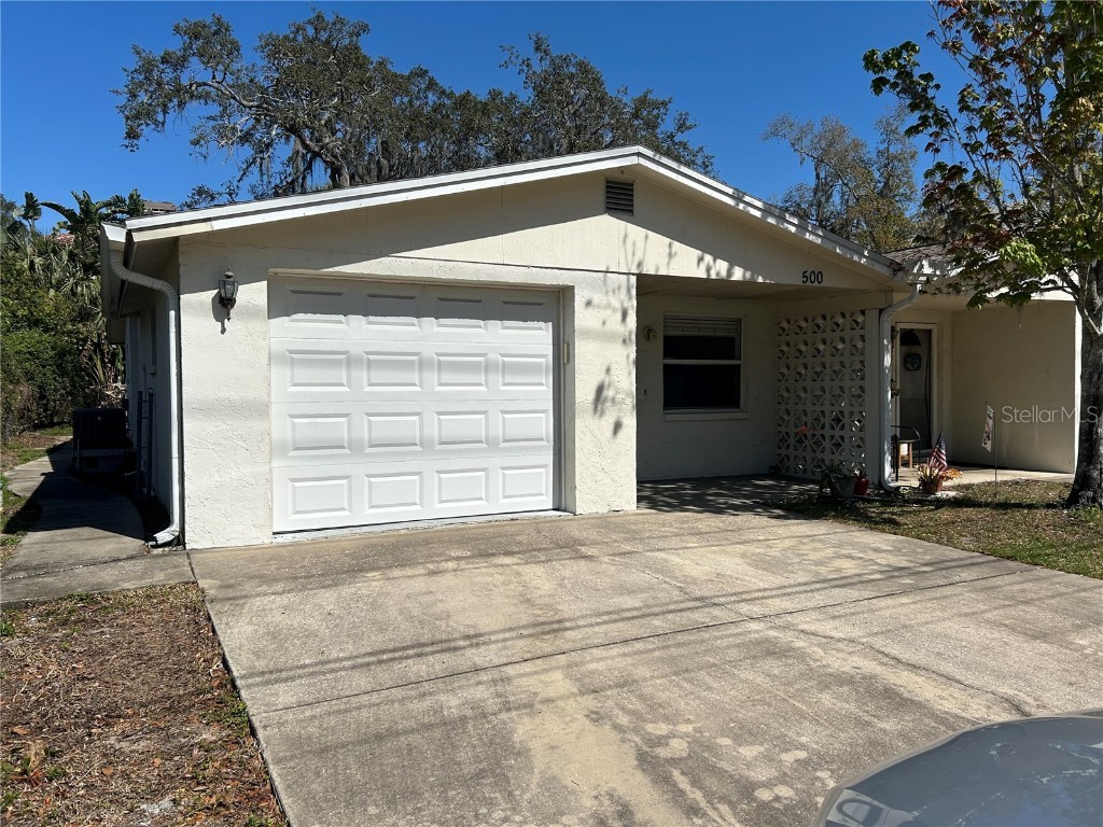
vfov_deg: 53.1
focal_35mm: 26
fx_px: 828
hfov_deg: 67.3
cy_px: 414
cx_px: 552
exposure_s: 1/8696
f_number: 1.5
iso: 50
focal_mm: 5.7
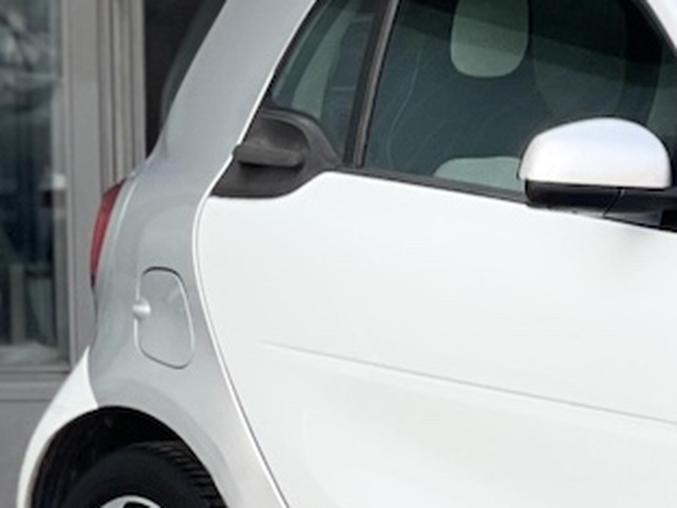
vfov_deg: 5.8
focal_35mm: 256
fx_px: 5007
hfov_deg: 7.6
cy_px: 455
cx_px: 891
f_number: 2.2
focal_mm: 7.5
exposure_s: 1/160
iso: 25
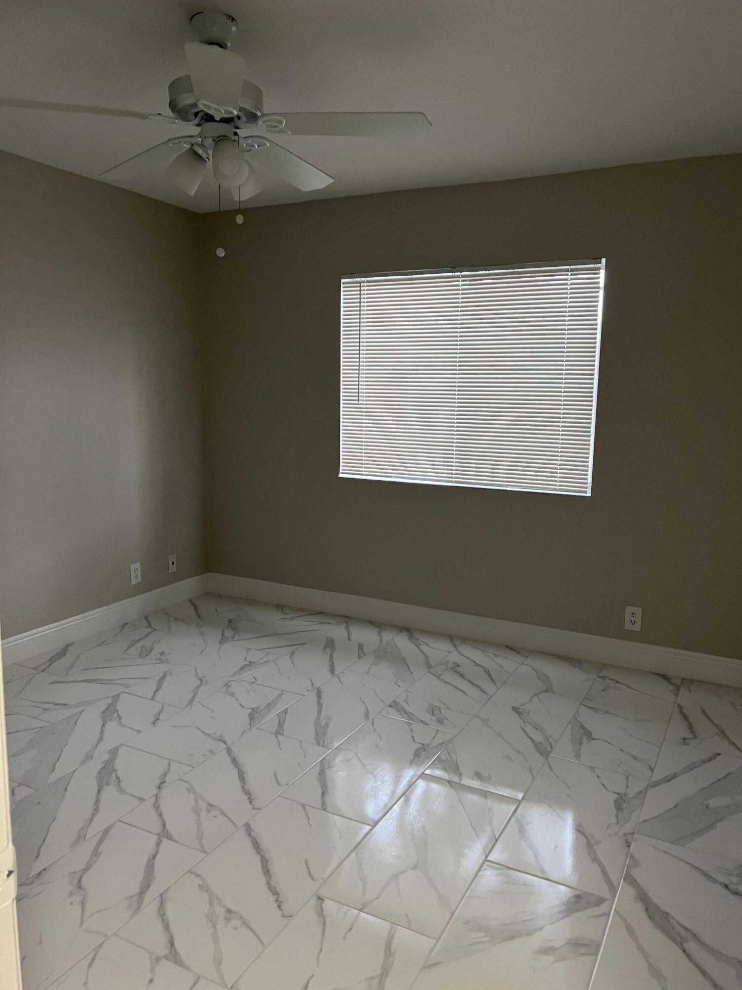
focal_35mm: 26
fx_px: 743
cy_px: 495
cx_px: 371
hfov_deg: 53.1
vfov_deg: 67.3
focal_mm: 5.7
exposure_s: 1/60
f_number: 1.5
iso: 125
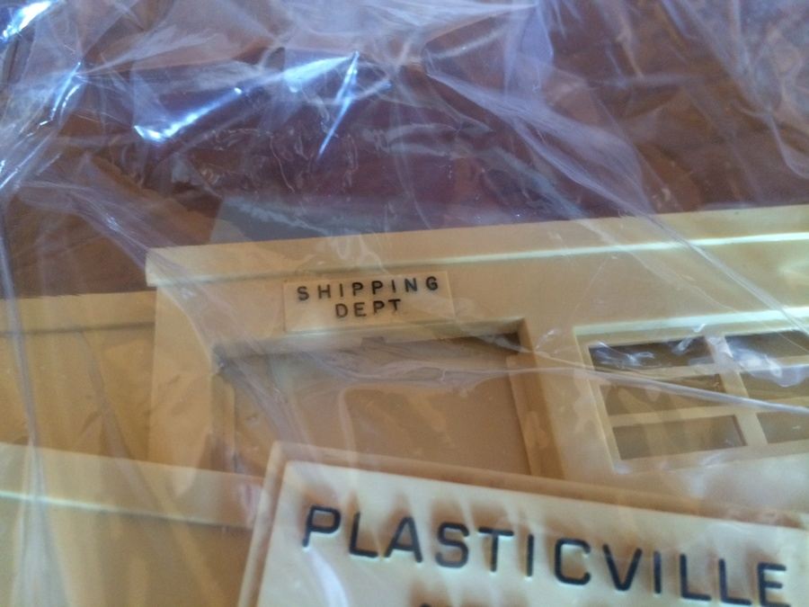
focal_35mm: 30
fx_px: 701
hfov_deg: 60.0
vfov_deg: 46.8
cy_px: 304
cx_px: 404
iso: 320
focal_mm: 4.12
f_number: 2.2
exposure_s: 1/24
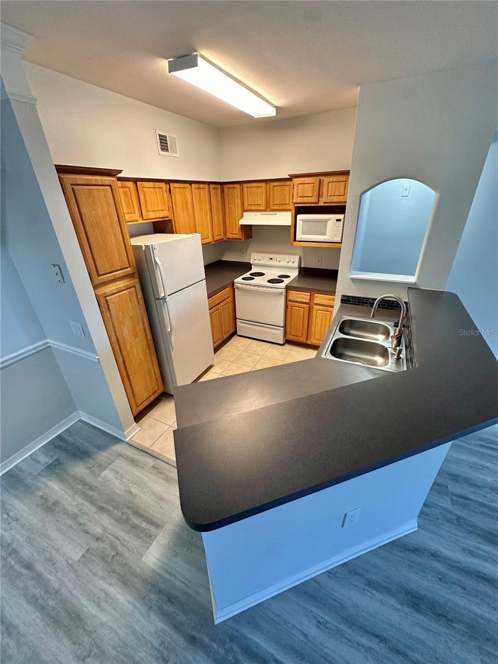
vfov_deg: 102.1
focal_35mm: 14
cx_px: 249
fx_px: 269
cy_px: 332
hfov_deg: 85.7
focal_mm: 2.22
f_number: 2.2
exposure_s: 1/60
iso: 200
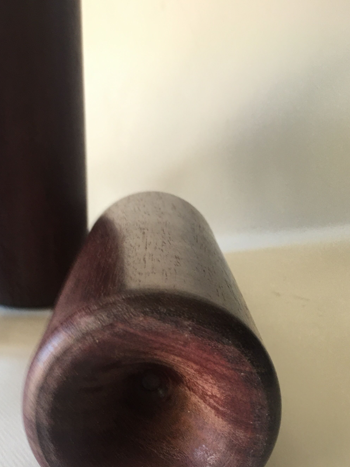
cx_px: 114
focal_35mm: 44
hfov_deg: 32.6
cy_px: 352
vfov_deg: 41.6
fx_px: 593
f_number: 2.2
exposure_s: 1/33
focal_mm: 4.15
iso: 50
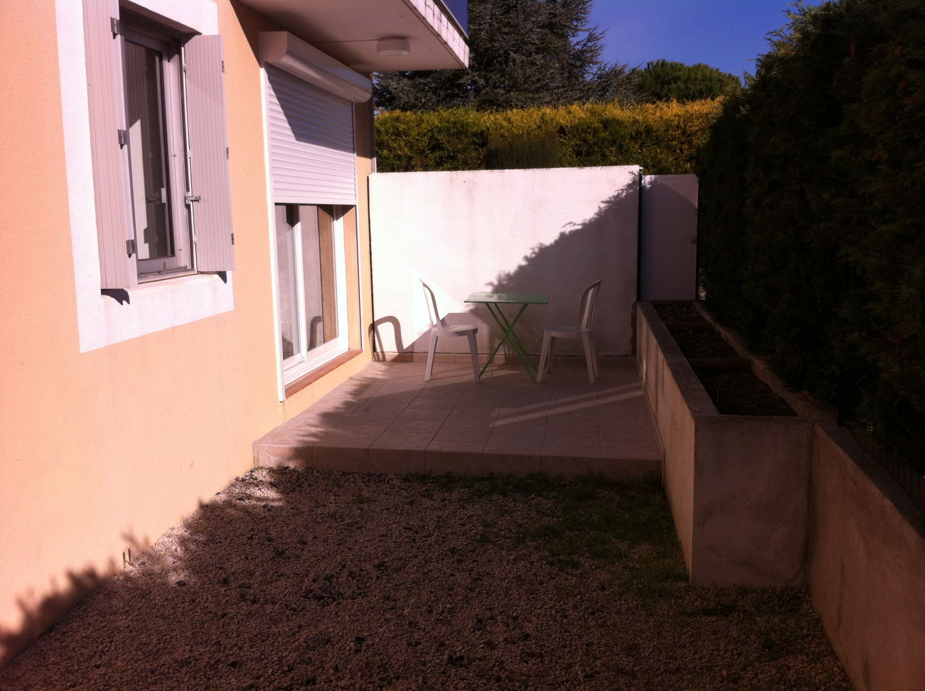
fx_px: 934
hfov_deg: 52.7
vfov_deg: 40.6
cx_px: 462
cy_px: 346
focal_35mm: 35
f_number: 2.8
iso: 80
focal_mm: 3.85
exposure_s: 1/2514
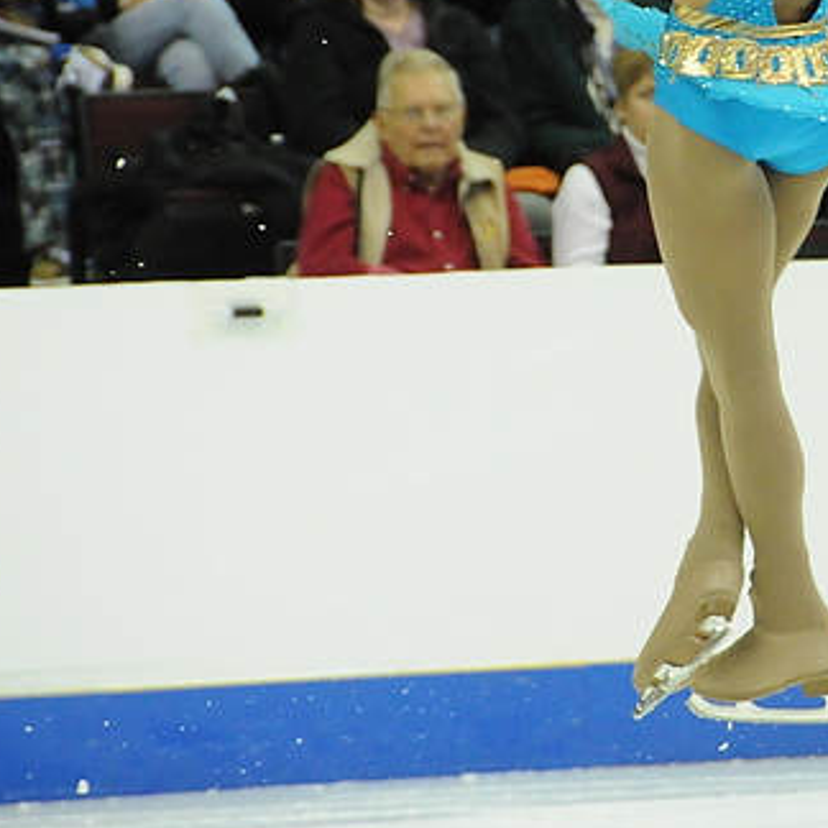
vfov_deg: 3.3
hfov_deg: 3.3
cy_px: 190
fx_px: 14451
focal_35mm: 534
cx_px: 838
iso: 3200
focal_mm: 170
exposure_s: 1/640
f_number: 5.6
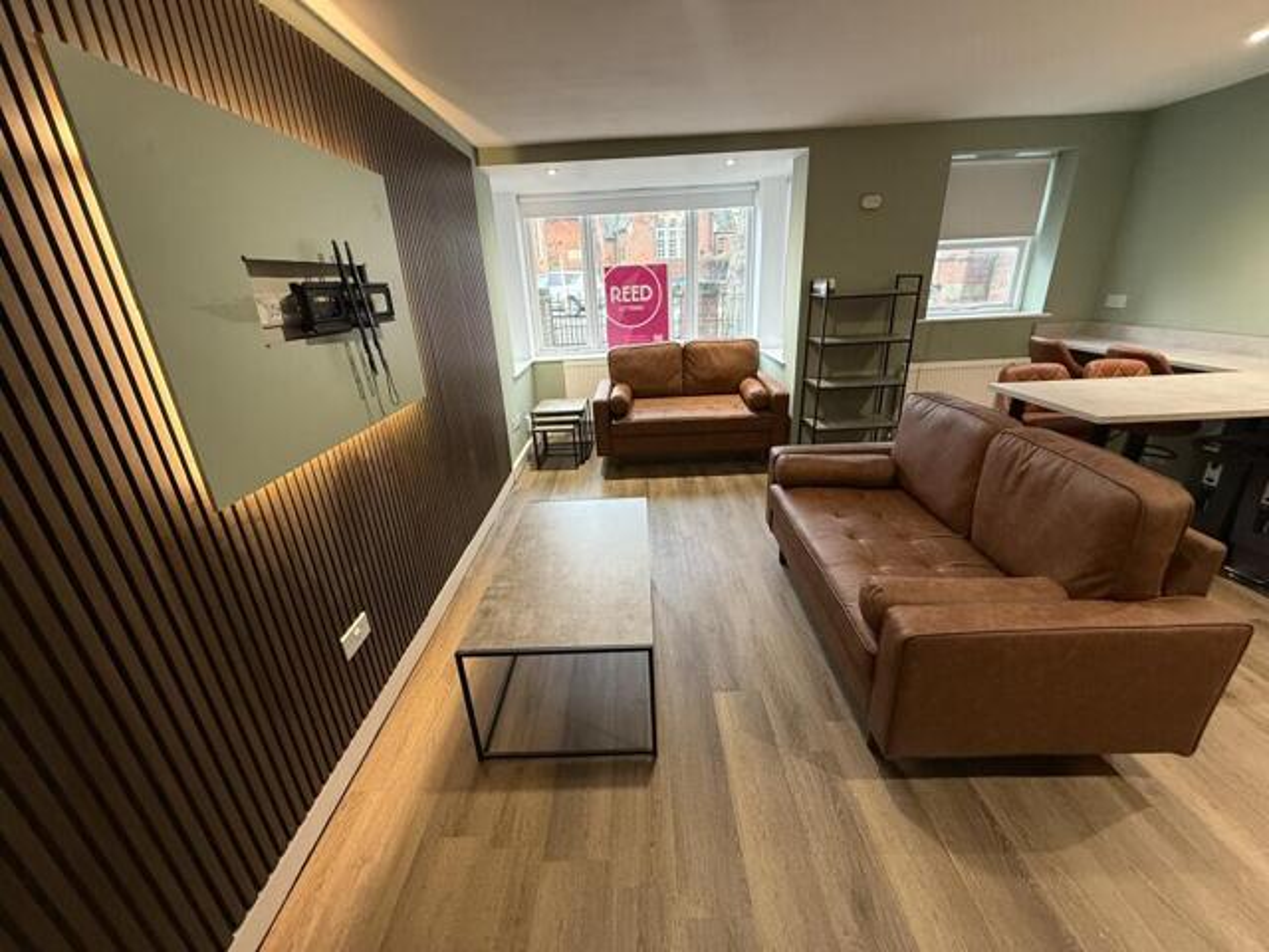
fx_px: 513
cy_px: 476
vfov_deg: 85.7
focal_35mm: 14
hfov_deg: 102.1
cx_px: 634
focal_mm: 2.22
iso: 400
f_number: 2.2
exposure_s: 1/50
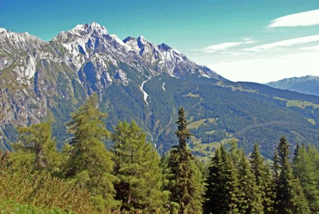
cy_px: 107
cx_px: 160
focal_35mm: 39
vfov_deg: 34.3
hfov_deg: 49.5
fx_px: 346
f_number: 7.1
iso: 400
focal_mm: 26
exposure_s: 1/200
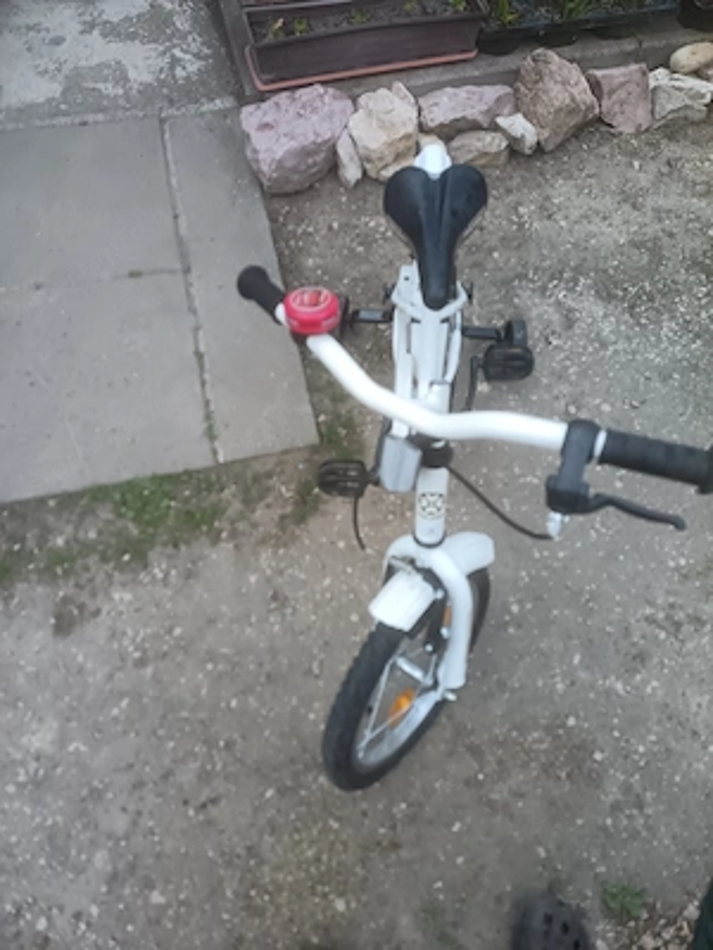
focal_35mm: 24
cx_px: 356
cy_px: 475
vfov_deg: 71.6
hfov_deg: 56.8
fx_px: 659
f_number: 1.75
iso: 672
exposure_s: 1/33.3
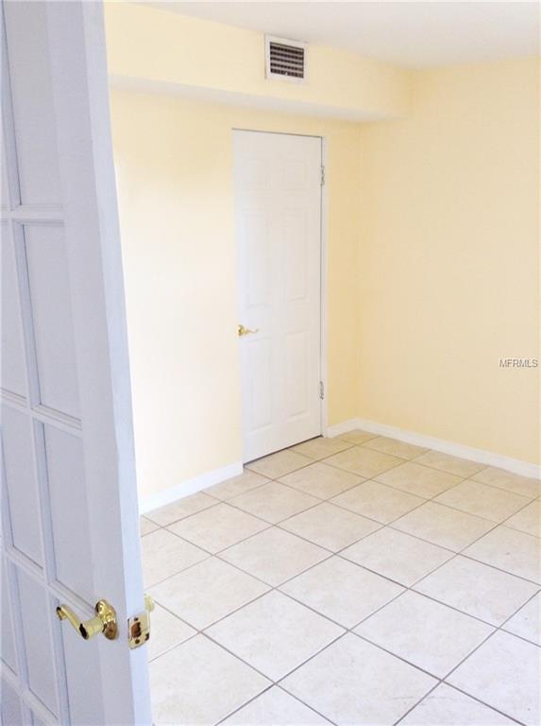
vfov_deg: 55.4
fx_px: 690
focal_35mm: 33
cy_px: 363
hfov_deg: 42.8
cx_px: 270
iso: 25
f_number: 2.4
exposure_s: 1/40
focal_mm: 3.3
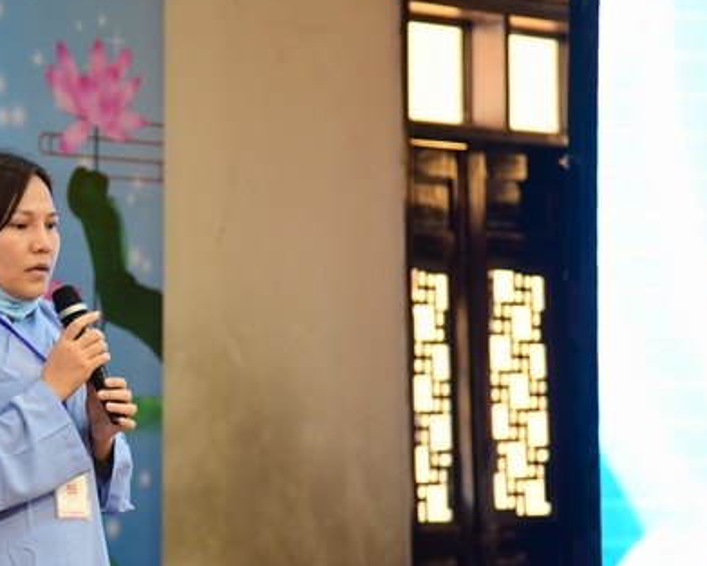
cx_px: 163
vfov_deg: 10.1
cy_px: 253
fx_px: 3202
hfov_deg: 12.6
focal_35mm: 153
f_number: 4
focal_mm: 98
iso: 800
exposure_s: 1/40
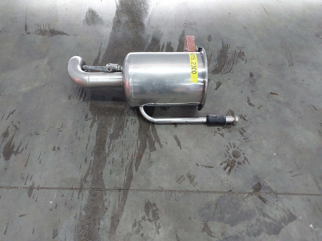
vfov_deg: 51.4
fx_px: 251
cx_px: 161
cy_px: 120
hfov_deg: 65.3
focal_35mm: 27
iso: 320
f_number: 1.8
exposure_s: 1/50
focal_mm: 4
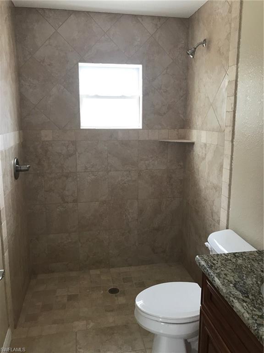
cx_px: 132
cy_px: 176
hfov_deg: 49.7
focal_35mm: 28
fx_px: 285
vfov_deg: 63.4
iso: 40
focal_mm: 3.99
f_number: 1.8
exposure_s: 1/17
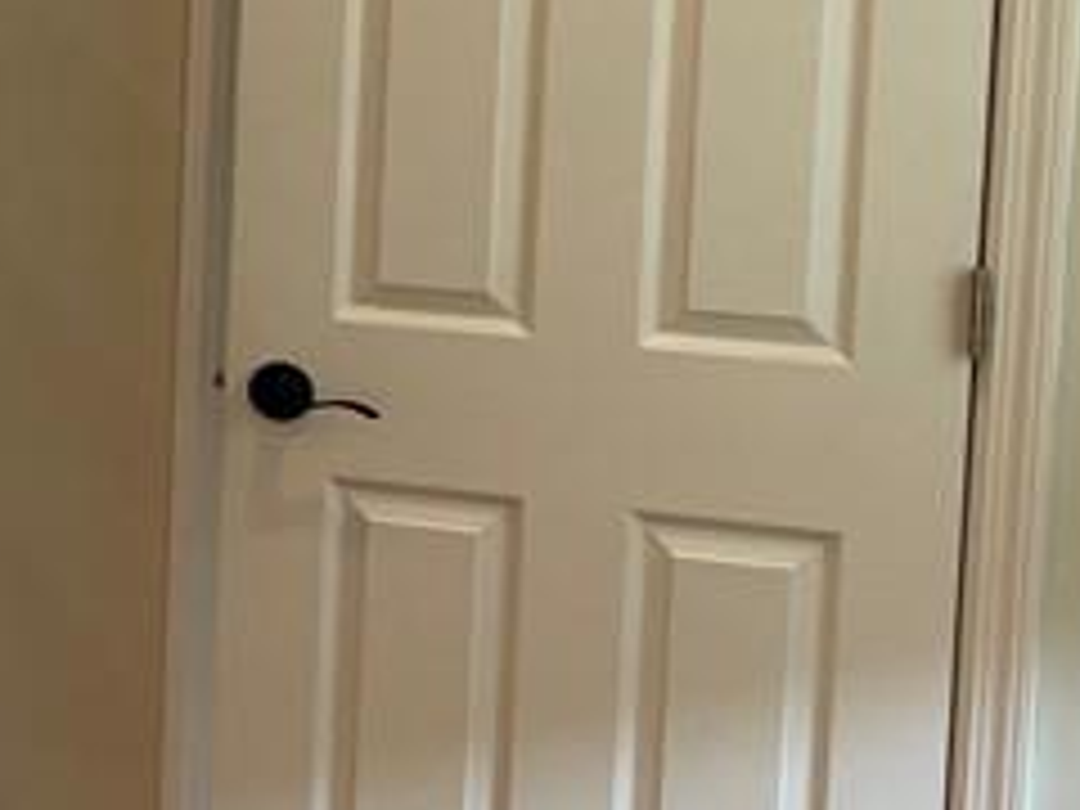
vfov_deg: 13.2
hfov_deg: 14.4
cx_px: -1156
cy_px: 58
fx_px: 3463
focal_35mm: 111
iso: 40
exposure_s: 1/120
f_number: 1.6
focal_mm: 4.2
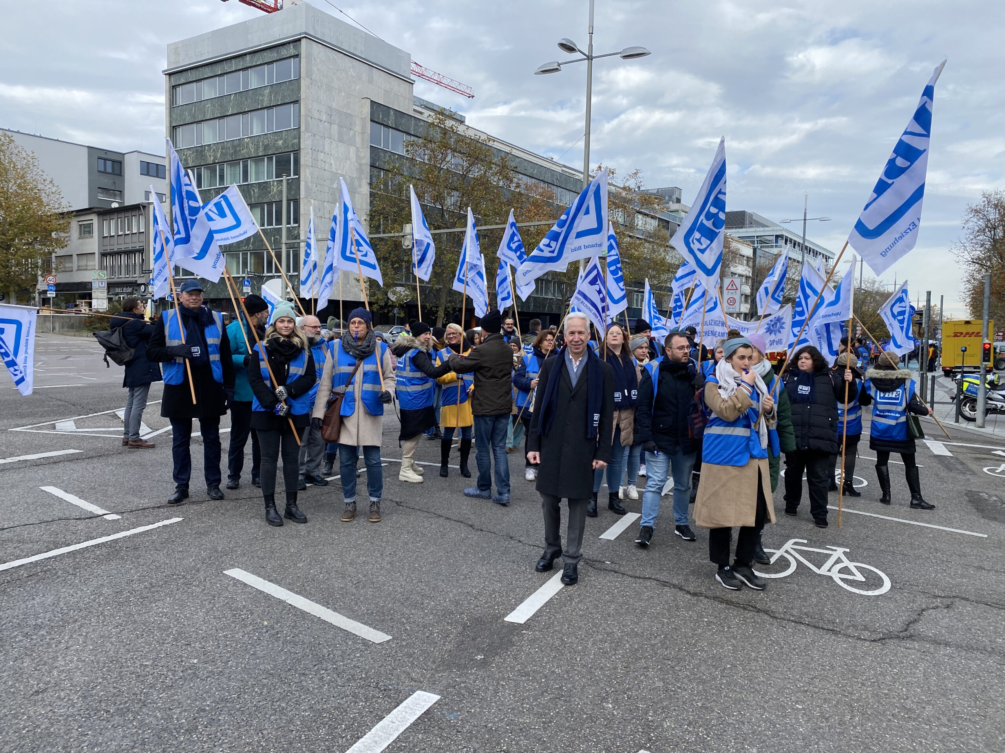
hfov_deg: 67.3
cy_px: 376
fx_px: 755
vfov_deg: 53.1
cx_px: 502
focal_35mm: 26
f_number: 1.8
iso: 32
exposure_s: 1/788
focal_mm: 4.25
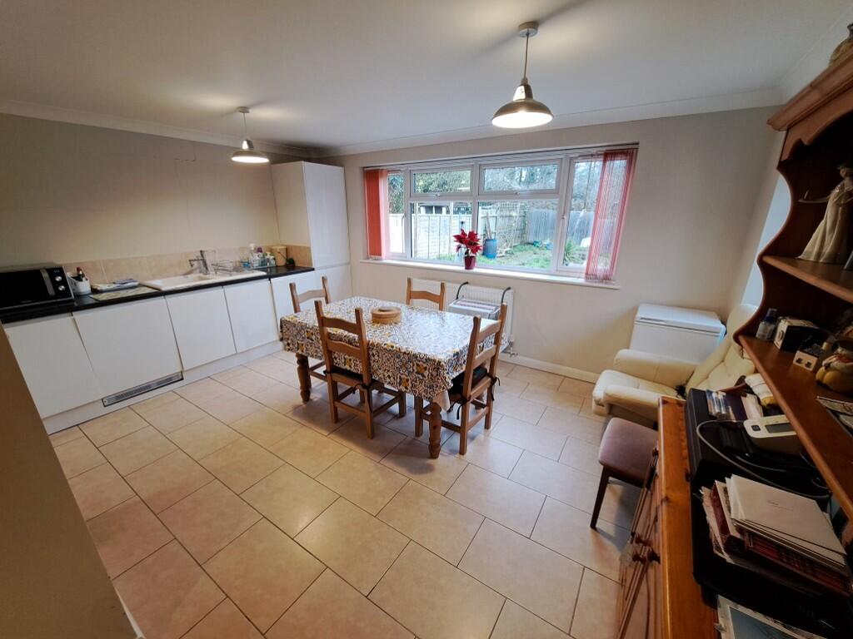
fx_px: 320
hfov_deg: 106.2
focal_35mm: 13
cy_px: 320
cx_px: 426
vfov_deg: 89.9
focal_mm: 1.74
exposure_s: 1/33
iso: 200
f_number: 2.2
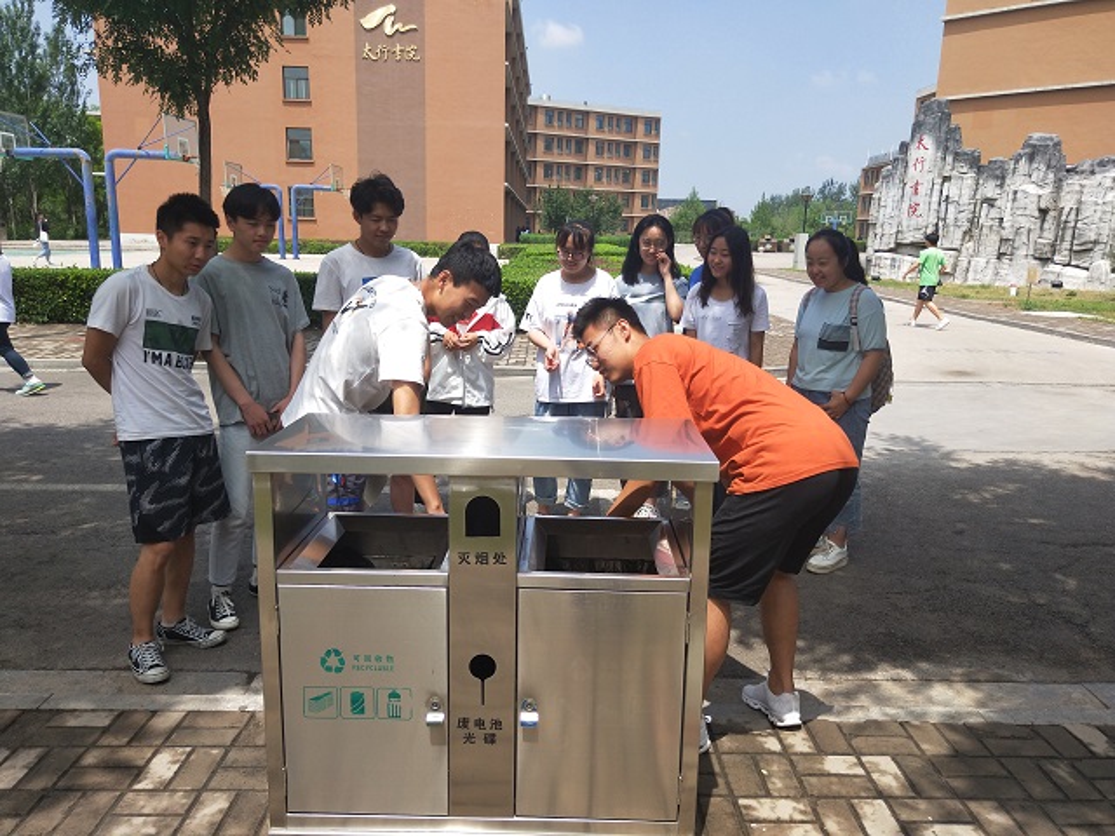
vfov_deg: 54.9
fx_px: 805
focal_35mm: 25
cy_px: 418
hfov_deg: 69.4
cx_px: 558
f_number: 1.7
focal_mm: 4.28
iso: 54
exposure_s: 1/888
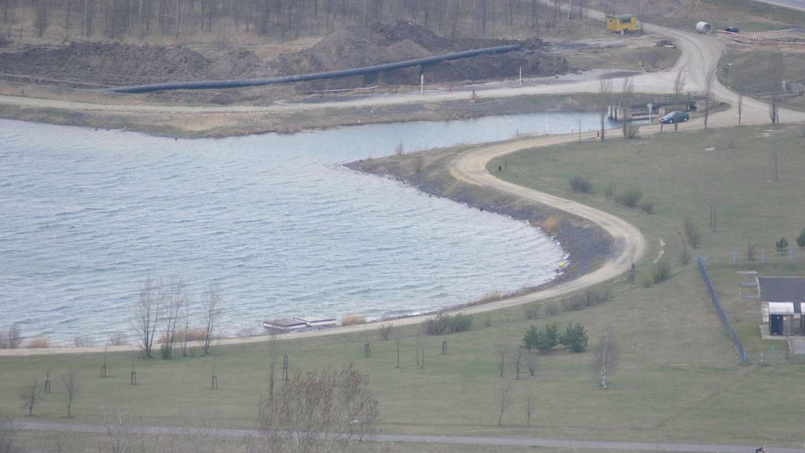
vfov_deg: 2.6
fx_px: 9796
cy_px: 281
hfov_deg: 4.7
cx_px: 402
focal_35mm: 459
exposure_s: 1/80
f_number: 4
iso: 100
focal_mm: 88.8
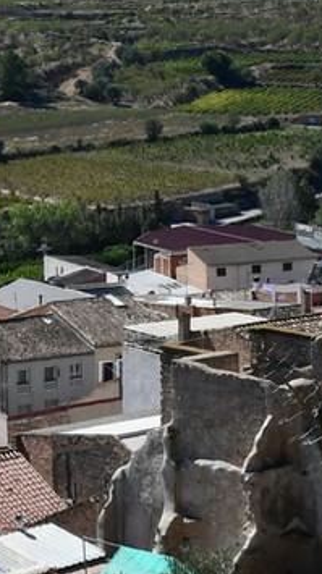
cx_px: 99
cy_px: 182
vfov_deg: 18.7
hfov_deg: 10.6
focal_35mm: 114
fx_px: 1735
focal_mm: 24
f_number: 11
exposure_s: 1/250
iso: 140
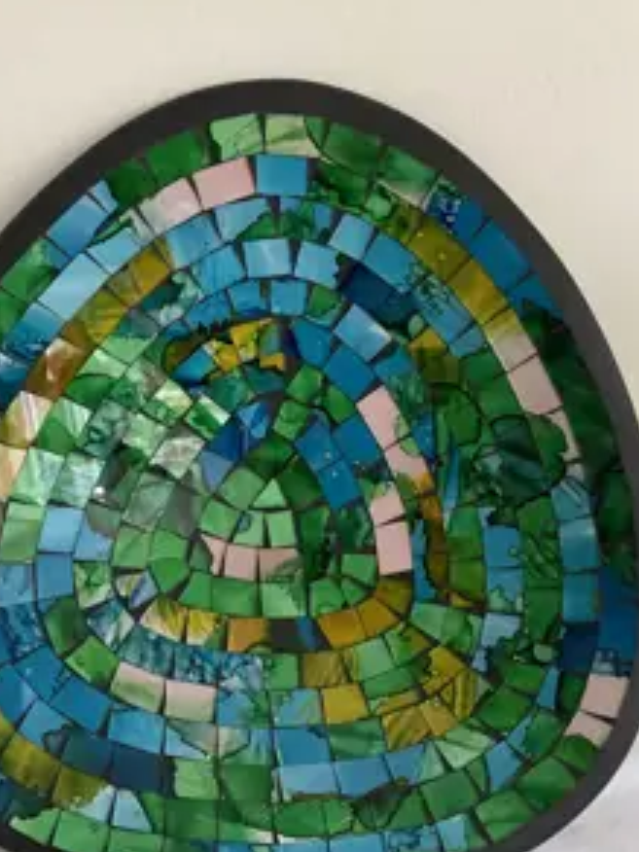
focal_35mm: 41
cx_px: 283
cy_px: 512
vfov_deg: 45.5
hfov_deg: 35.1
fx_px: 1009
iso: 500
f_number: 1.8
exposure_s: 1/30
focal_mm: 3.99
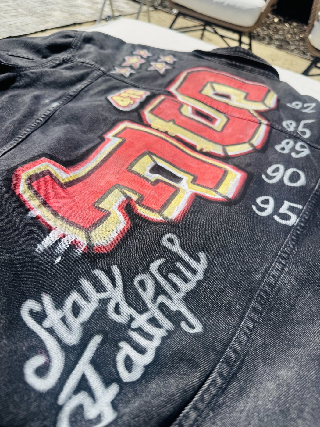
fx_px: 296
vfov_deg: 71.6
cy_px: 214
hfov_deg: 56.8
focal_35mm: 24
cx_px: 160
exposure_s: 1/7092
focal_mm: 6.76
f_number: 1.78
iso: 80
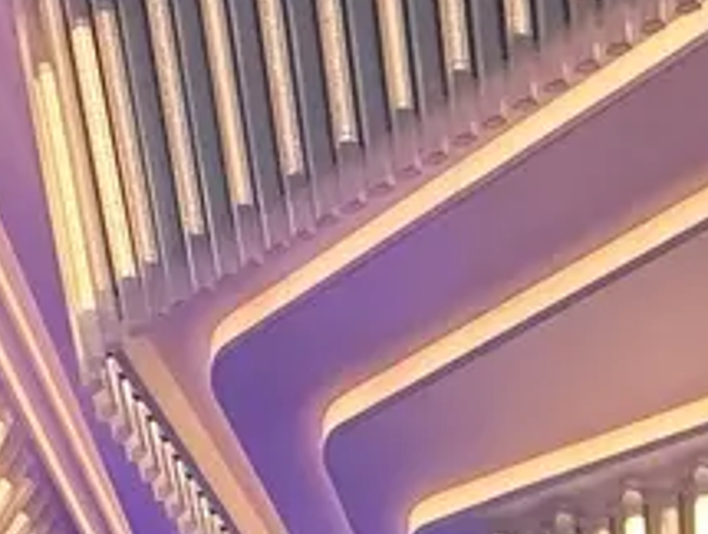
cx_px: 817
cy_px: 1421
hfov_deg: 23.2
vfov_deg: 12.6
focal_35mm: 78
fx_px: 1598
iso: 500
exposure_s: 1/60
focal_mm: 2.22
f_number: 2.2
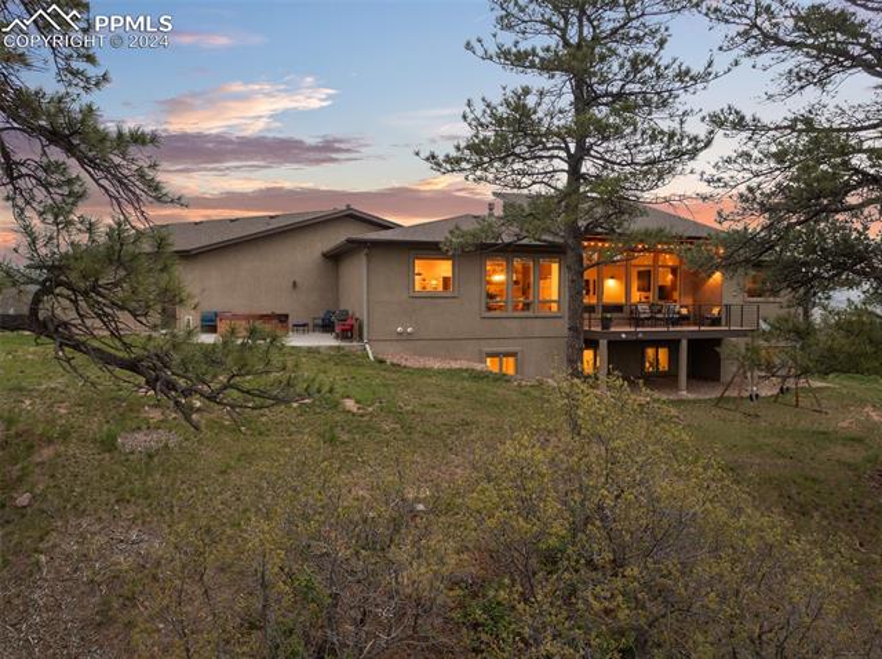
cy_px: 330
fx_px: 611
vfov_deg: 56.7
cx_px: 441
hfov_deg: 71.7
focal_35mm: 24
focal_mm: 12.29
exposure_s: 1/15
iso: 300
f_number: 2.8
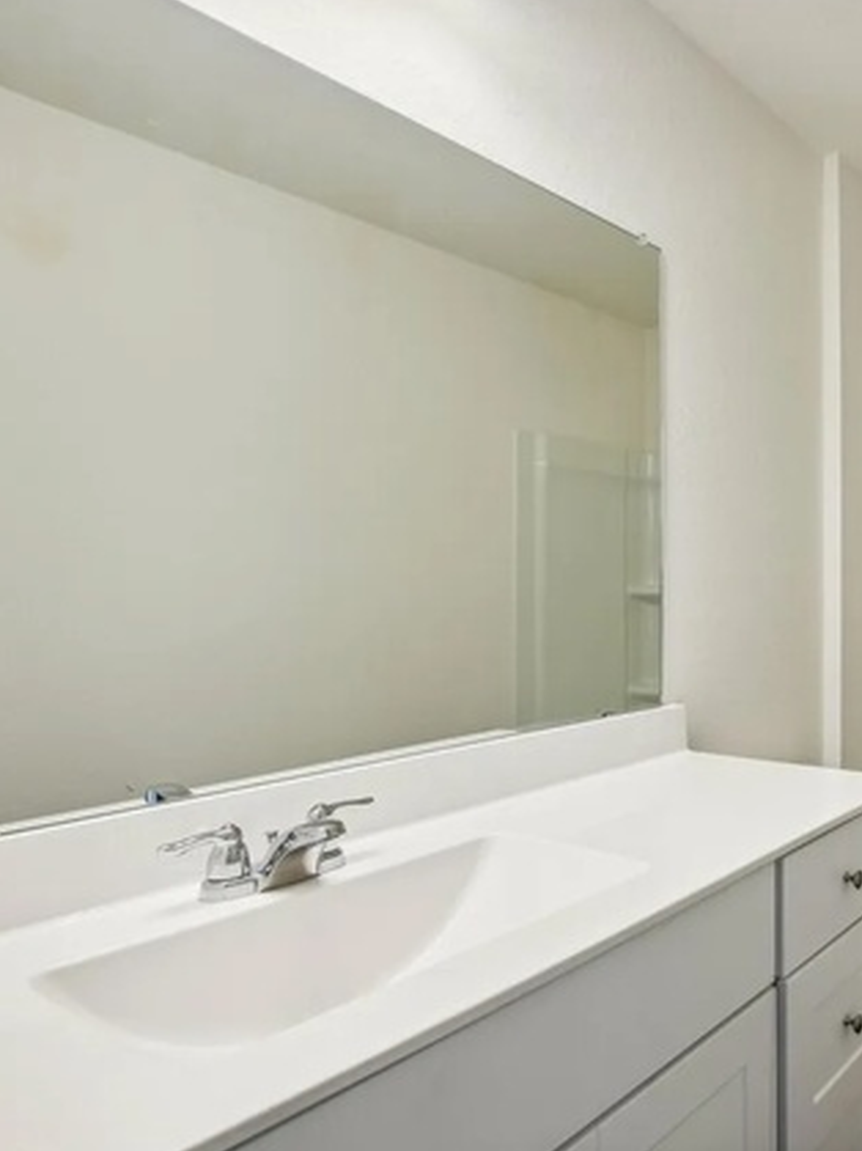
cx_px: 873
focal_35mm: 25
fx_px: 830
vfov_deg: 69.4
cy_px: 573
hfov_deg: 45.7
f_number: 8
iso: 400
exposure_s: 1/25
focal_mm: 17
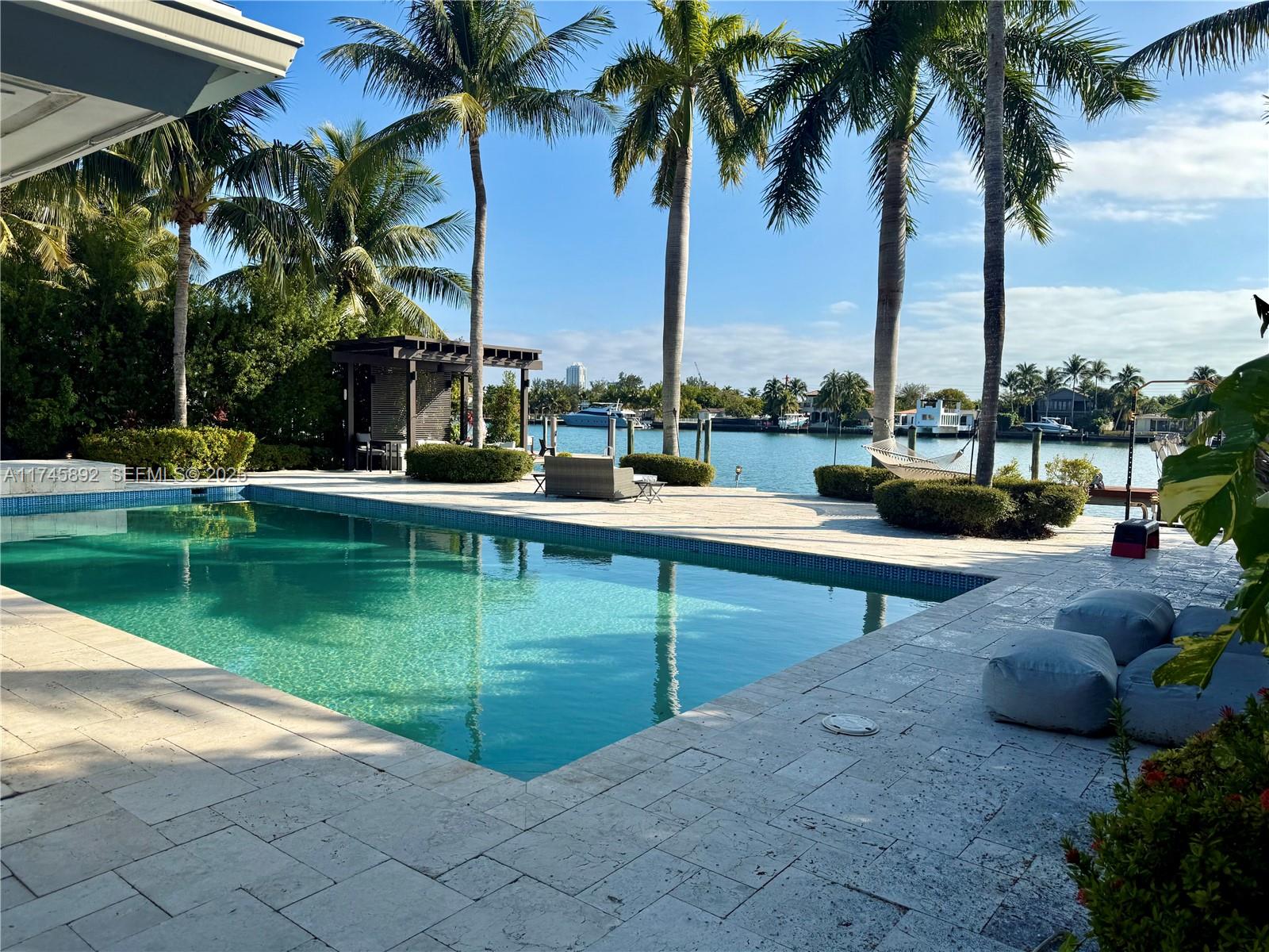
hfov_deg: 71.6
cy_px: 476
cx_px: 634
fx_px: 880
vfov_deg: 56.8
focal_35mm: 24
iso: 80
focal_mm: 6.76
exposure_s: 1/4673
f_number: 1.78
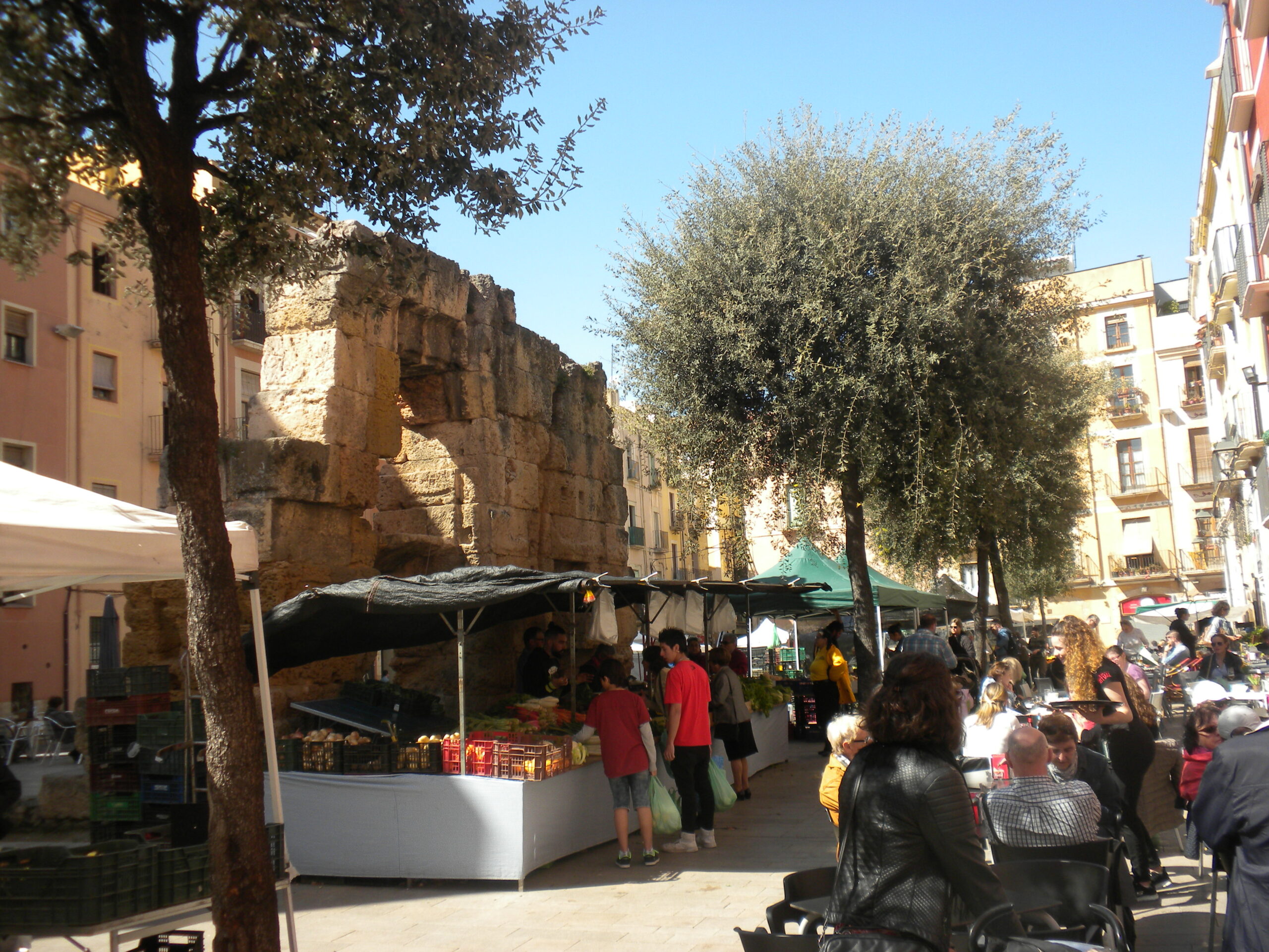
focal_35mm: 37
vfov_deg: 38.7
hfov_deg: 50.1
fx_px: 1356
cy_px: 476
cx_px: 634
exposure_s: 1/344
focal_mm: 6.6
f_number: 3.5
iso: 64
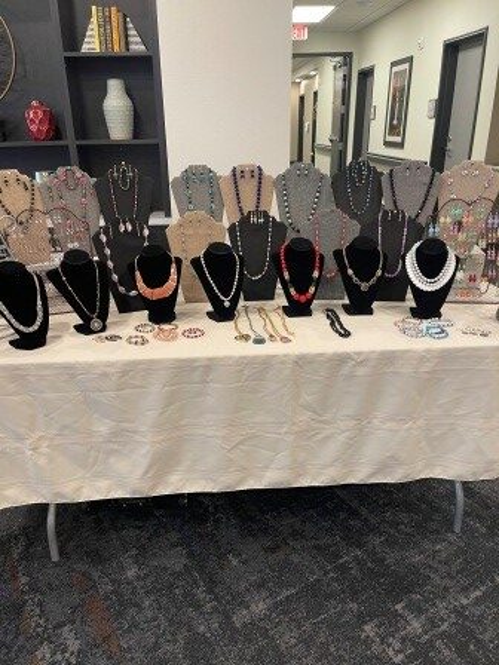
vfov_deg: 69.4
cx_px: 250
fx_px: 481
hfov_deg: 54.9
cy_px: 332
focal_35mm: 25
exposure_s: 1/60
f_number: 1.6
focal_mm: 5.1
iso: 125
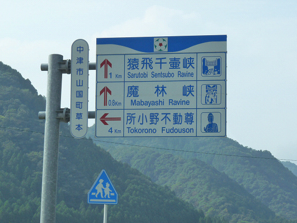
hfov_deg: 14.7
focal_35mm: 134
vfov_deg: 11.1
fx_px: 1149
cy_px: 112
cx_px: 148
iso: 160
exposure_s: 1/400
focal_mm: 23.7
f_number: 5.6
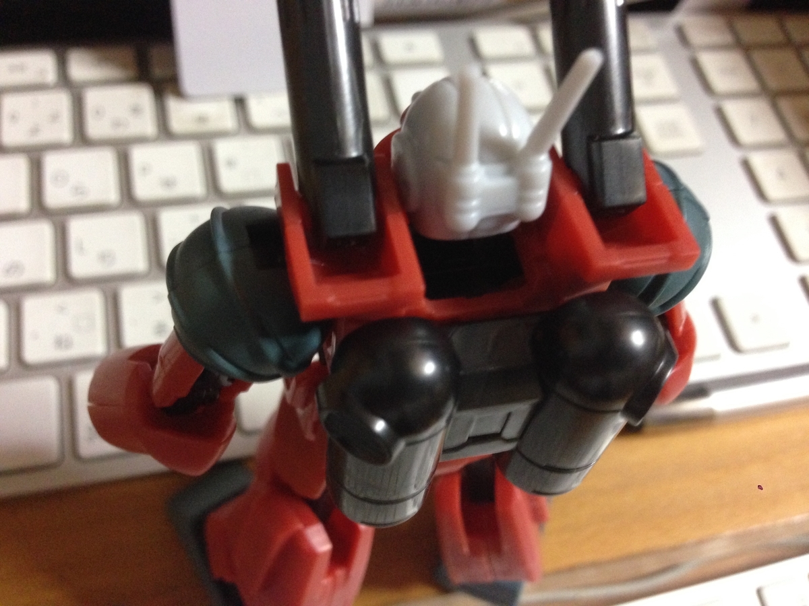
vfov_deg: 42.9
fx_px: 771
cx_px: 404
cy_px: 303
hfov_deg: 55.4
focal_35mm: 33
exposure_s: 1/17
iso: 400
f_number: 2.4
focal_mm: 4.12
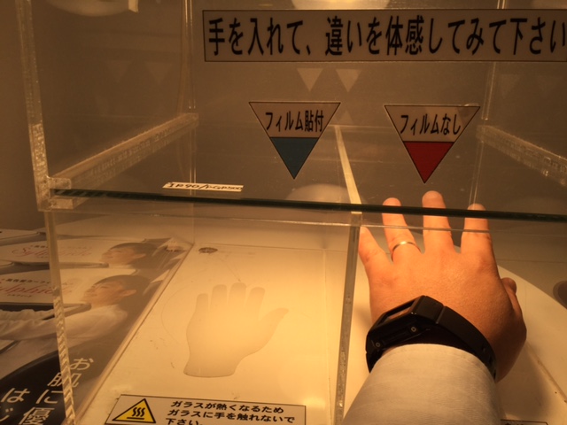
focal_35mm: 31
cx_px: 284
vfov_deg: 45.4
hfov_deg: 58.4
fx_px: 508
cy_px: 212
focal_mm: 3.3
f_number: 2.4
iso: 25
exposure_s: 1/641
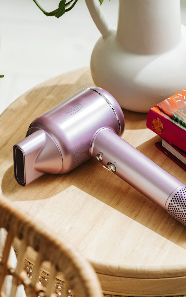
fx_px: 1484
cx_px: 93
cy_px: 159
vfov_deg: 11.4
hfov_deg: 7.2
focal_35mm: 183
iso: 200
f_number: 4
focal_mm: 105
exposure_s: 1/50
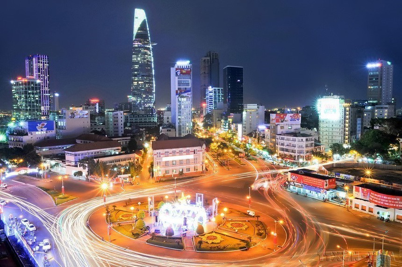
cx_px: 201
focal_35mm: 26
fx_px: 284
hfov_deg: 70.5
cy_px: 134
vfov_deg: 50.3
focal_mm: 17
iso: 100
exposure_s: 15
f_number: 16
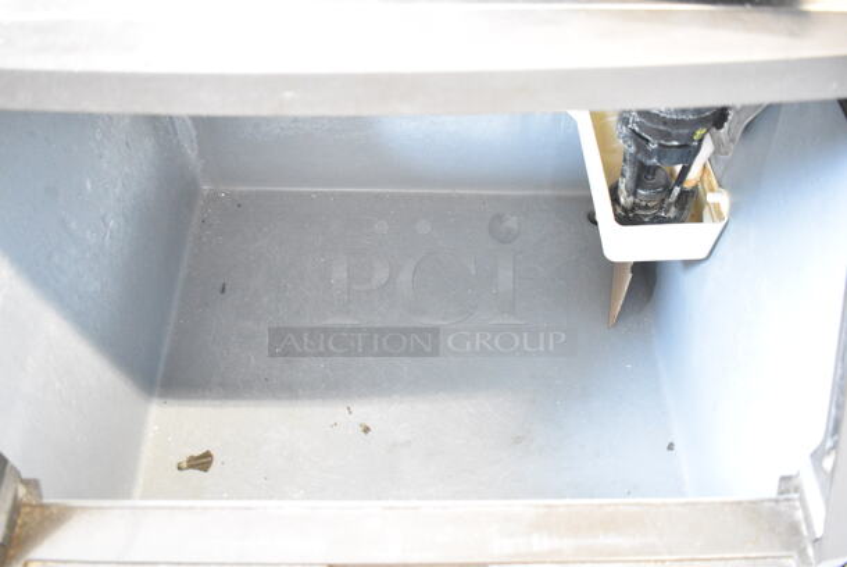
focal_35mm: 32
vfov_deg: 41.8
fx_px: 742
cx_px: 424
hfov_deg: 59.4
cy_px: 284
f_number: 3.8
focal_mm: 21
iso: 5600
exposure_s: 1/30
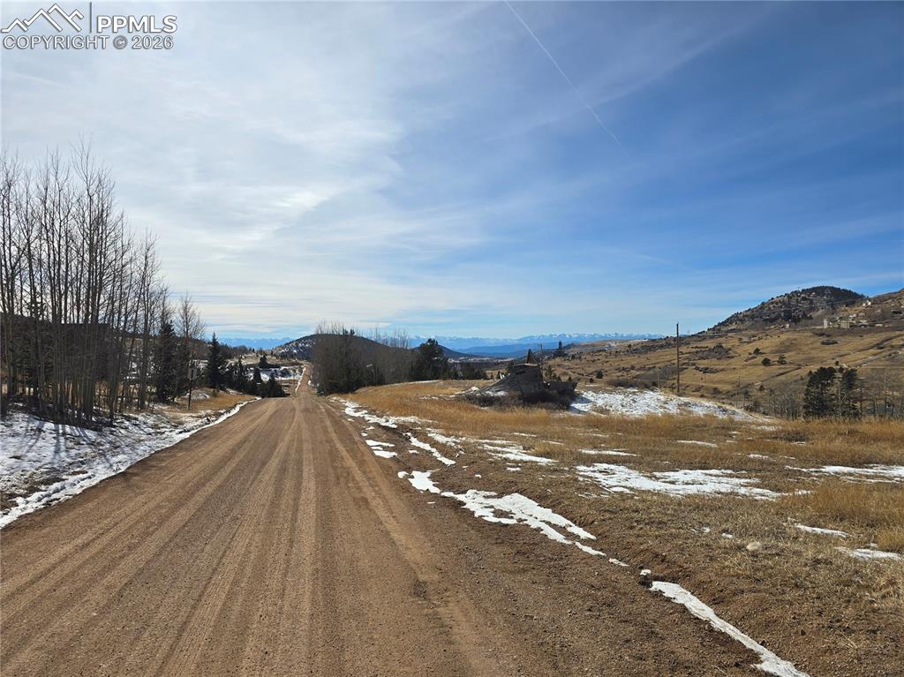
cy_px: 338
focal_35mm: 23
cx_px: 452
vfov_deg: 58.8
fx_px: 600
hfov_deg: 74.0
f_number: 1.7
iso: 12
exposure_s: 1/1668
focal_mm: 6.3
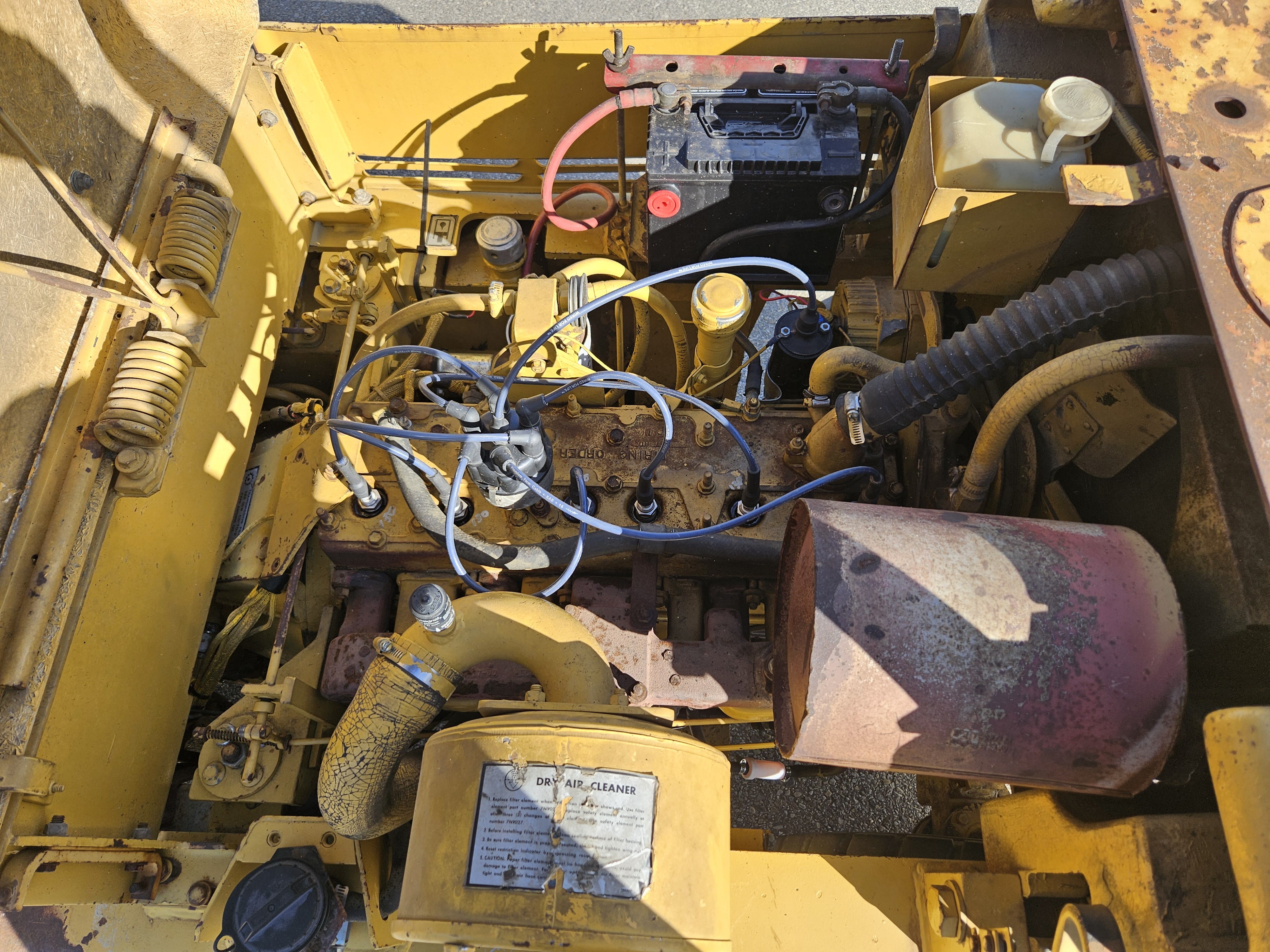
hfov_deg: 73.9
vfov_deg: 58.9
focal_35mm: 23
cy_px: 476
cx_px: 635
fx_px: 844
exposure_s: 1/484
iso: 25
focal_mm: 5.4
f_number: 1.8
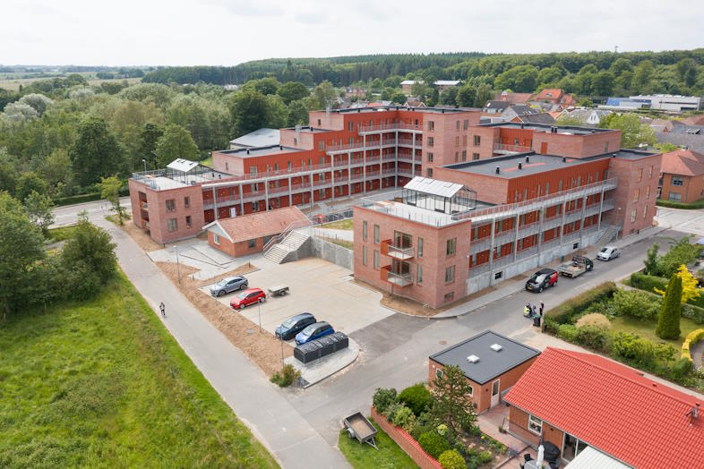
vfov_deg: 46.4
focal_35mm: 28
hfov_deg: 65.5
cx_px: 352
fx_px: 548
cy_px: 234
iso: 100
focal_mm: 10.26
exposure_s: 1/400
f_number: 5.6
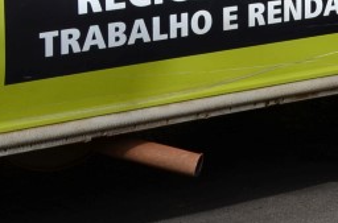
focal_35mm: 177
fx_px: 1657
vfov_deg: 7.5
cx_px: 576
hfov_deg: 11.0
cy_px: -129
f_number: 8
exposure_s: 1/250
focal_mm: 26
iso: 110
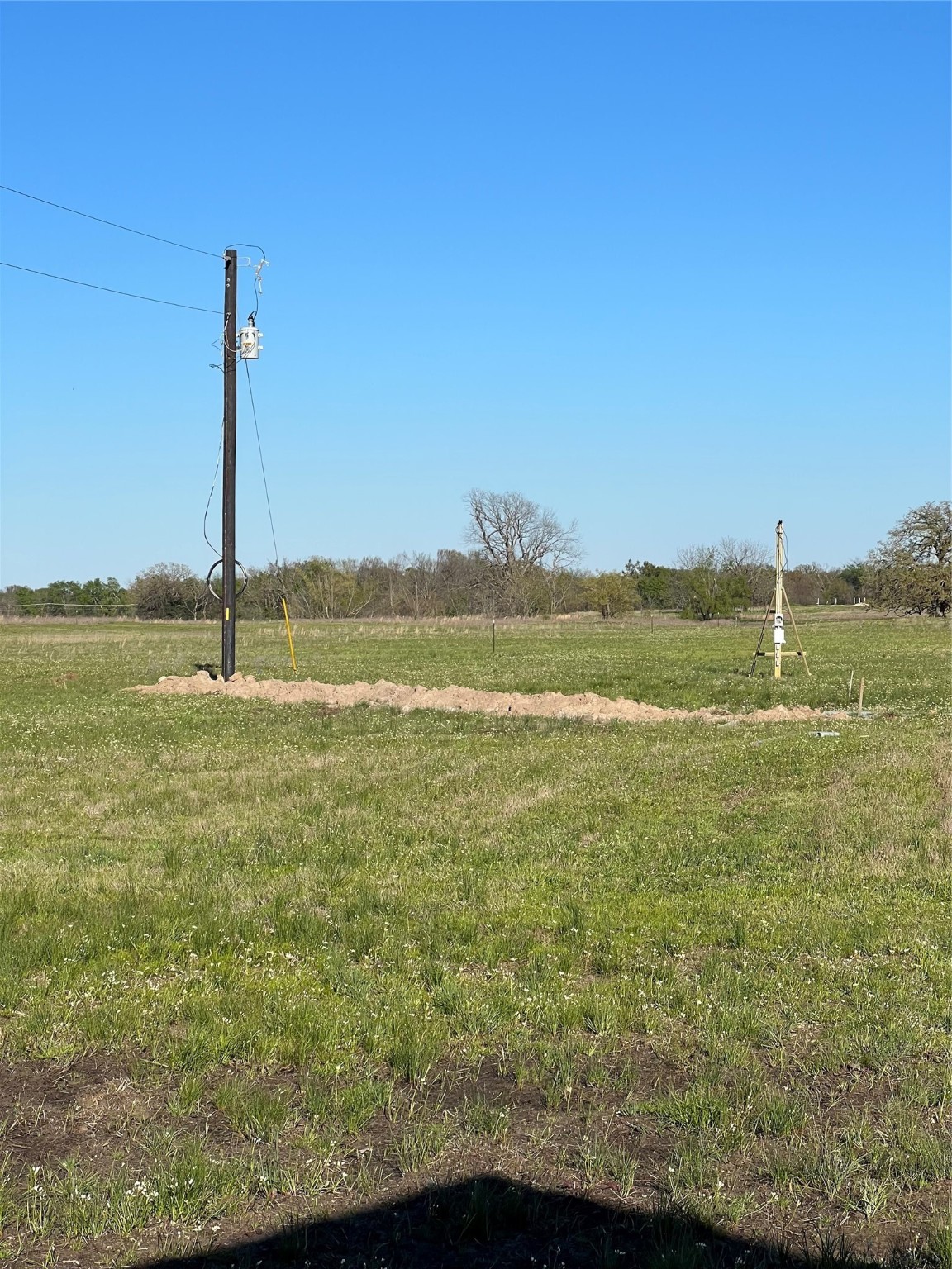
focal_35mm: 77
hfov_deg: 19.1
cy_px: 634
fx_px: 2824
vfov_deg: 25.3
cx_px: 476
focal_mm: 9
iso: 32
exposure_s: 1/1074
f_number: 2.8
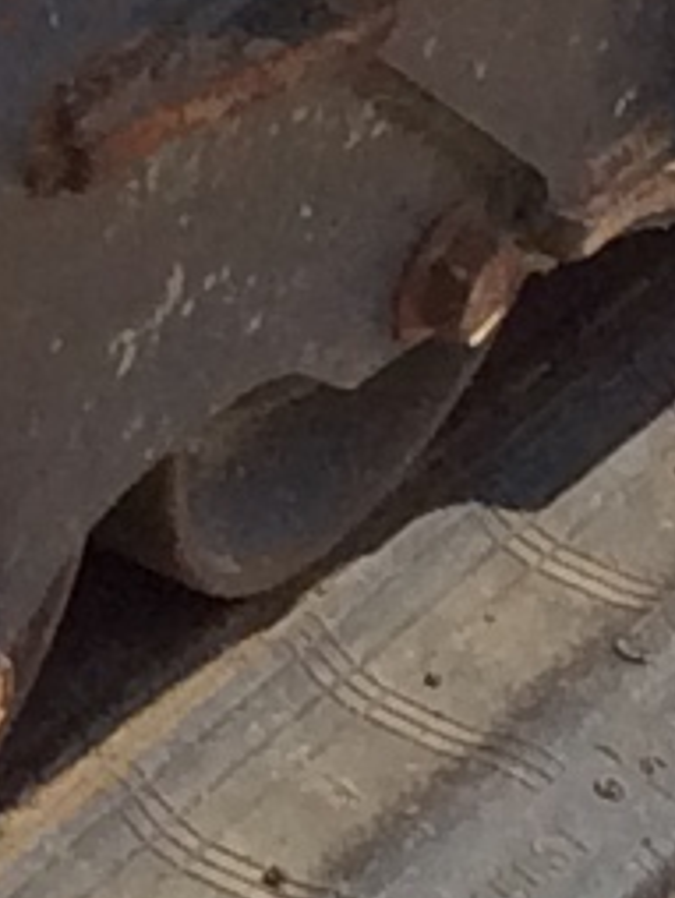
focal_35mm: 326
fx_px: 8462
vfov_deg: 6.1
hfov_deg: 4.4
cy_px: 923
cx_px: -1452
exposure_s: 1/1431
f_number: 2.4
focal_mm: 3.3
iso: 32
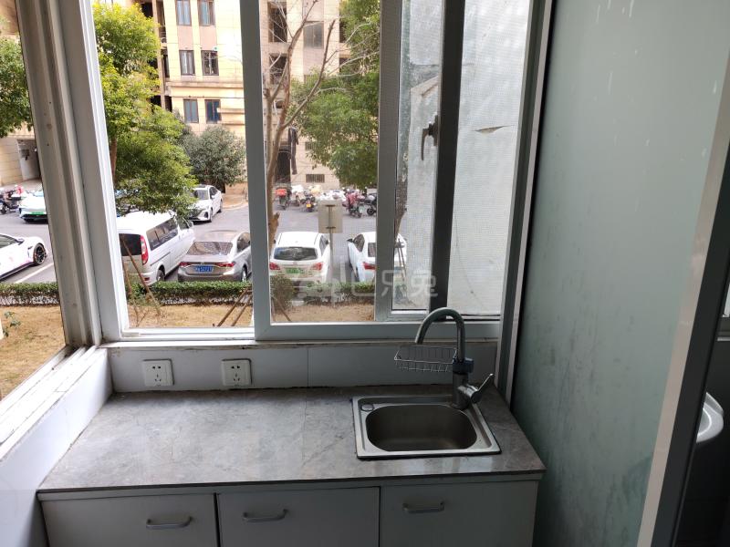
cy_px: 274
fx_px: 569
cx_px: 365
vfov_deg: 51.4
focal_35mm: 27
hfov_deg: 65.3
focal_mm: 5.52
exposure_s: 1/100
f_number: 1.95
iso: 64
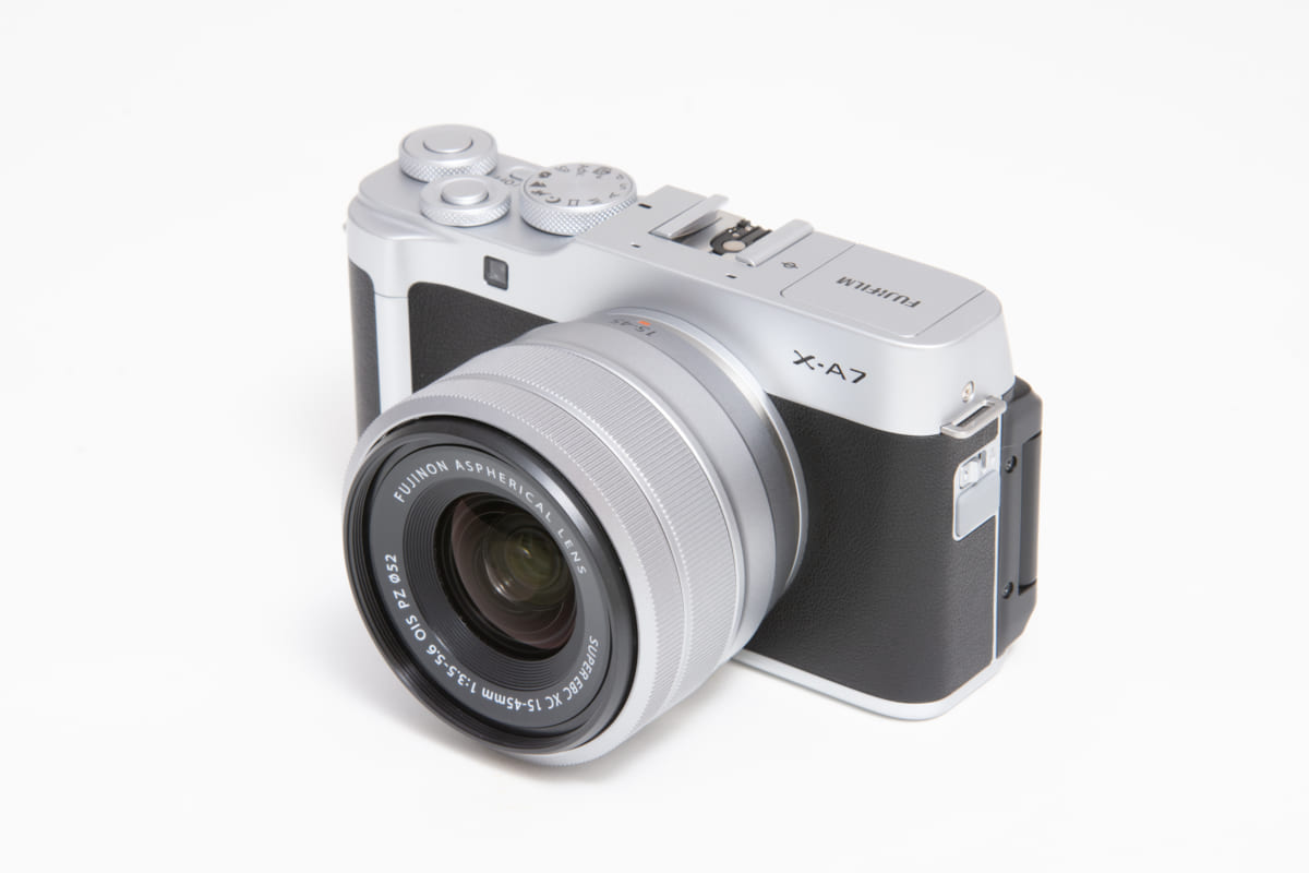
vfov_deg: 9.6
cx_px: 654
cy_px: 436
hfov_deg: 14.4
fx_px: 5181
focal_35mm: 142
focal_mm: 95
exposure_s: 1/125
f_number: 18
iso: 200
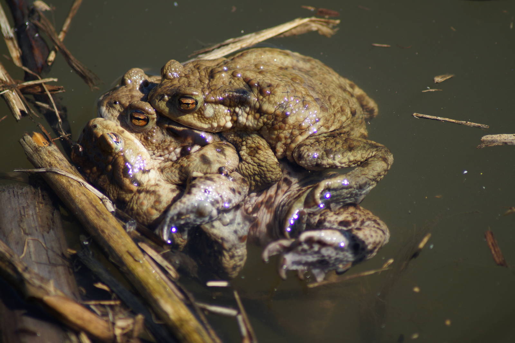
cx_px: 258
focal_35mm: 450
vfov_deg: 3.1
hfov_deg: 4.6
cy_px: 172
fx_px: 6434
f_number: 5.6
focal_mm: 300
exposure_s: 1/500
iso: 200
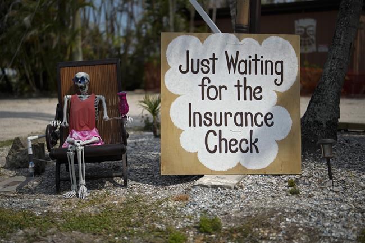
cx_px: 182
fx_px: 507
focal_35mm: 50
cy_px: 122
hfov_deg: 39.6
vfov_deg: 27.0
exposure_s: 1/32000
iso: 320
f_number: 1.2
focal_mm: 50
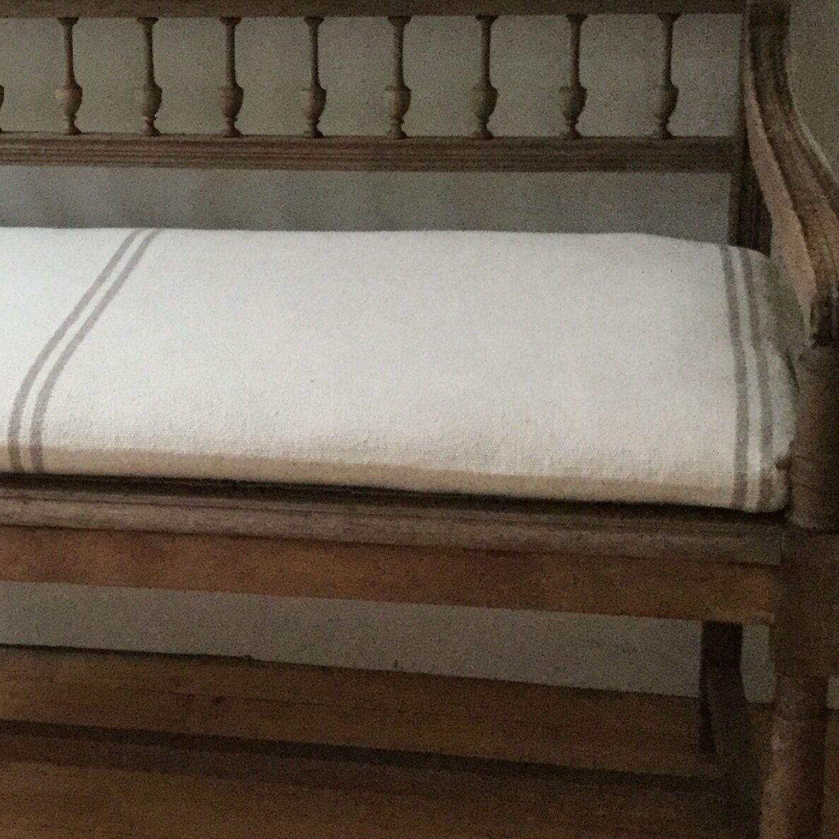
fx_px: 2057
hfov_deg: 22.5
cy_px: 413
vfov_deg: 23.1
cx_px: 80
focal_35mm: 75
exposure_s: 1/17
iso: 250
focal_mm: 3.3
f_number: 2.4
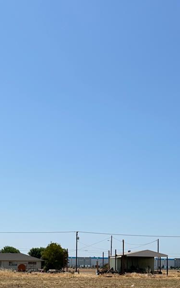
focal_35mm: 64
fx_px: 502
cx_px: 78
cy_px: 230
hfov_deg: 20.3
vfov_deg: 31.2
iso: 80
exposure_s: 1/8197
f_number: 1.78
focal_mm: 6.86
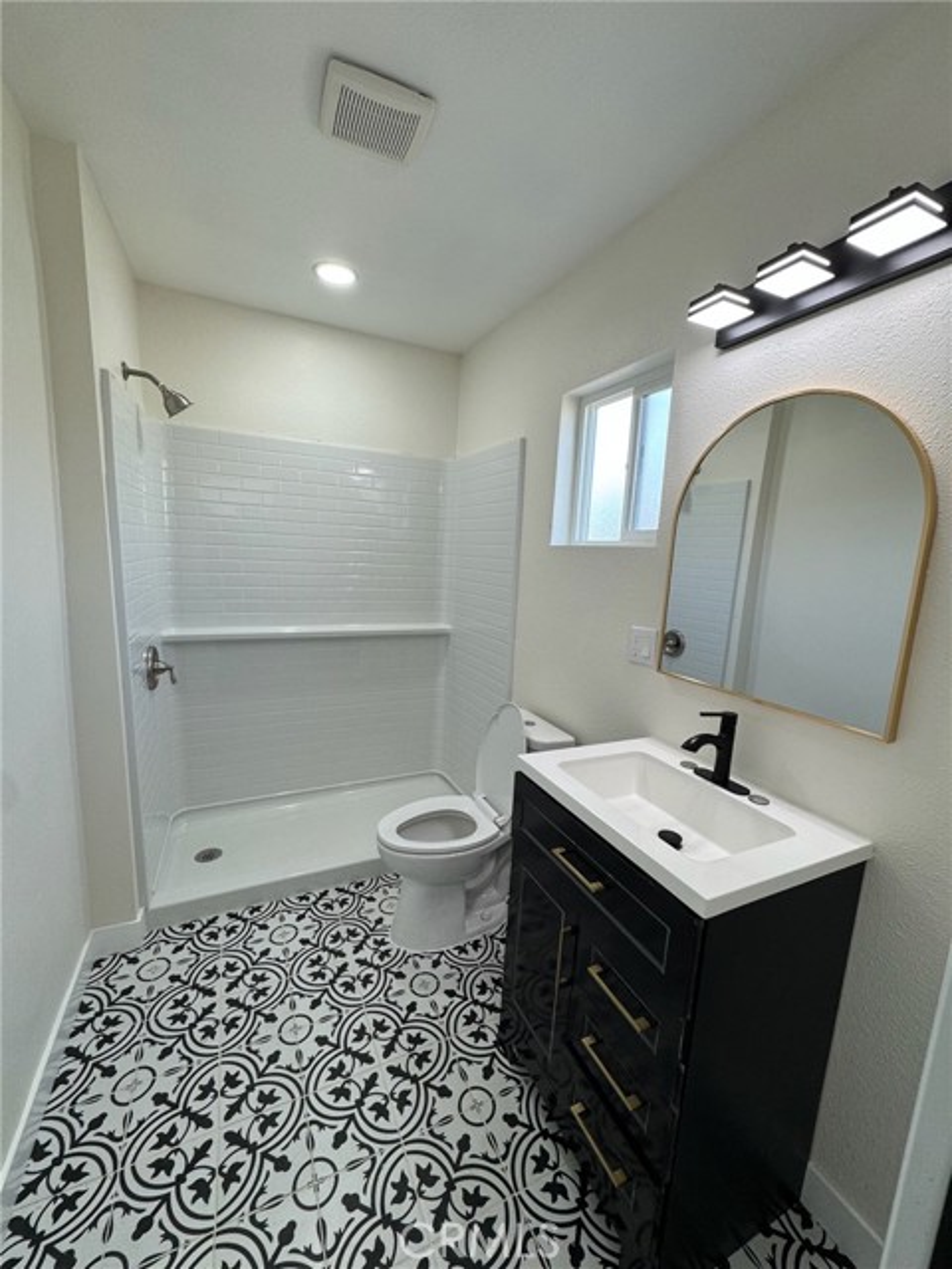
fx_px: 513
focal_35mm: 14
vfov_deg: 102.1
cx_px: 476
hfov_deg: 85.7
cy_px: 634
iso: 100
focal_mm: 2.22
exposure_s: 1/120
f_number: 2.2
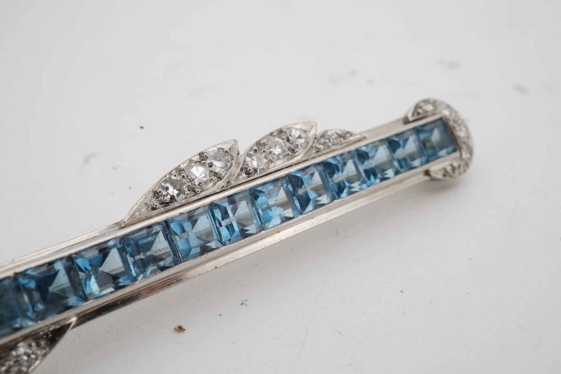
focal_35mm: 45
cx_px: 280
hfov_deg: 43.6
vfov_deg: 29.9
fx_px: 701
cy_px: 187
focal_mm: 30
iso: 400
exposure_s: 1/125
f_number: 22
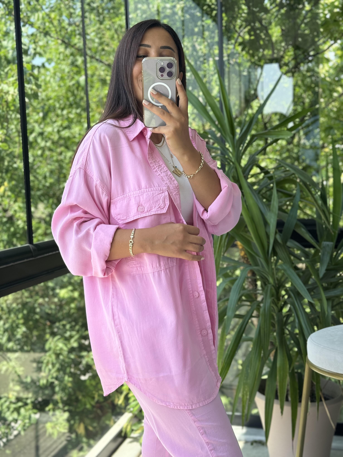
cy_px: 228
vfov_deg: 39.7
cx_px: 172
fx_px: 634
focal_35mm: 48
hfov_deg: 30.3
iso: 64
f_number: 1.78
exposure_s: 1/197
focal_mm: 6.76
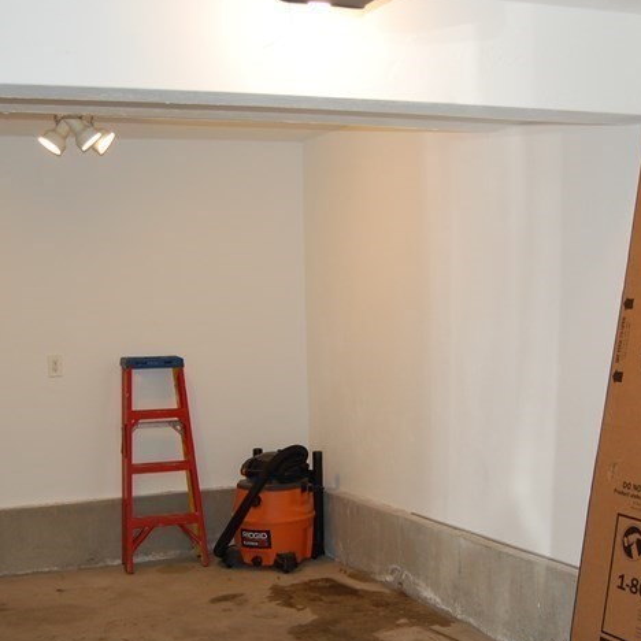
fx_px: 1109
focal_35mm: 53
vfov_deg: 31.9
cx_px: 318
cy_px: 436
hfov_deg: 32.2
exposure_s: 1/60
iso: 400
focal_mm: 19
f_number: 3.5
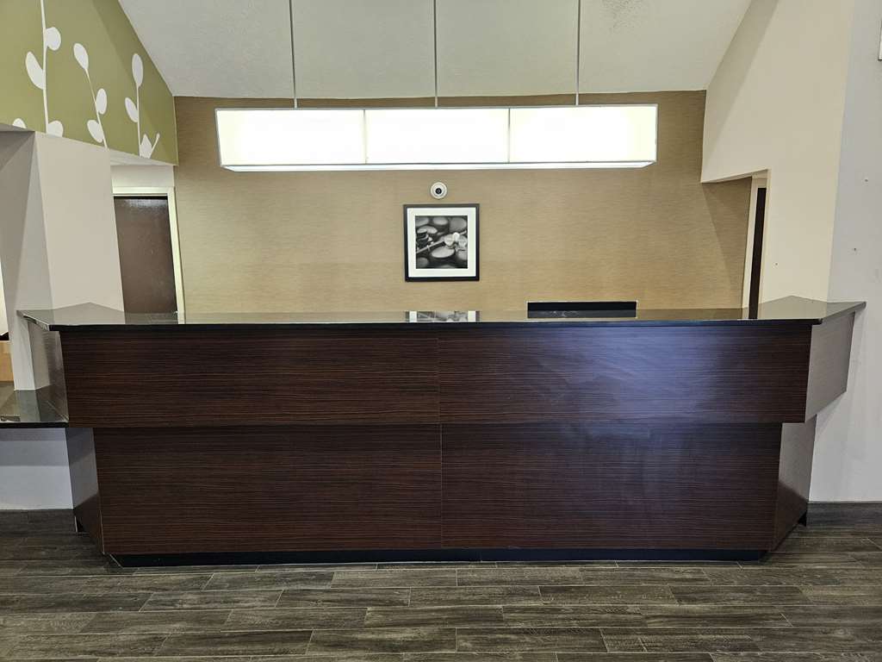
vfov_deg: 58.9
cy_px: 331
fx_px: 586
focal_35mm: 23
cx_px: 441
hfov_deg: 73.9
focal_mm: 5.4
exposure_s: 1/30
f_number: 1.8
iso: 640
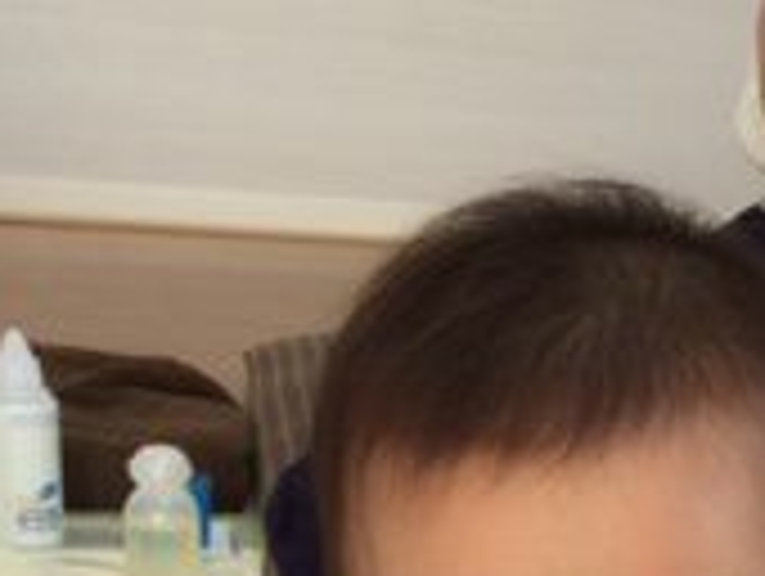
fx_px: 2412
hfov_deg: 17.4
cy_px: 855
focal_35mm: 109
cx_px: 855
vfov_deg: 12.9
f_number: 2.2
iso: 40
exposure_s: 1/60
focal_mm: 4.15
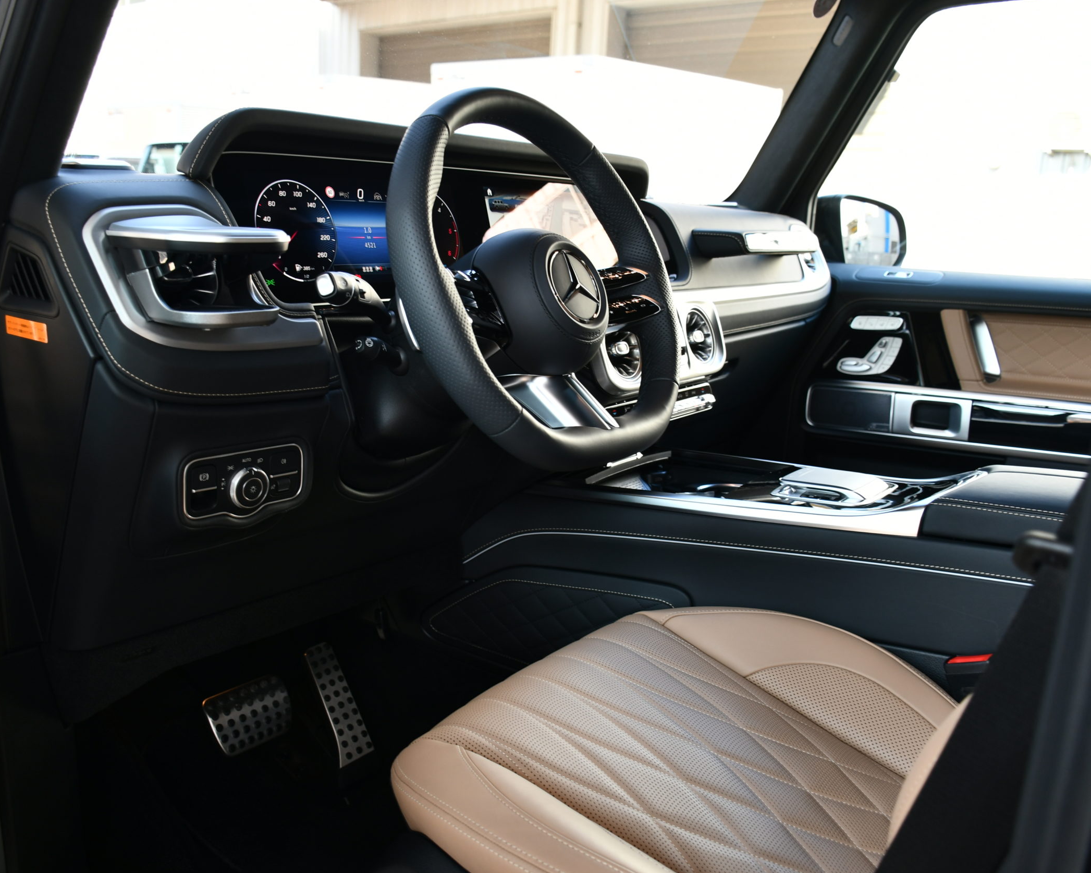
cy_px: 439
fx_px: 1001
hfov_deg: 57.2
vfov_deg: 47.1
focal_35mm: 31
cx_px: 532
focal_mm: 18
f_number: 3.5
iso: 160
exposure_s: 1/30
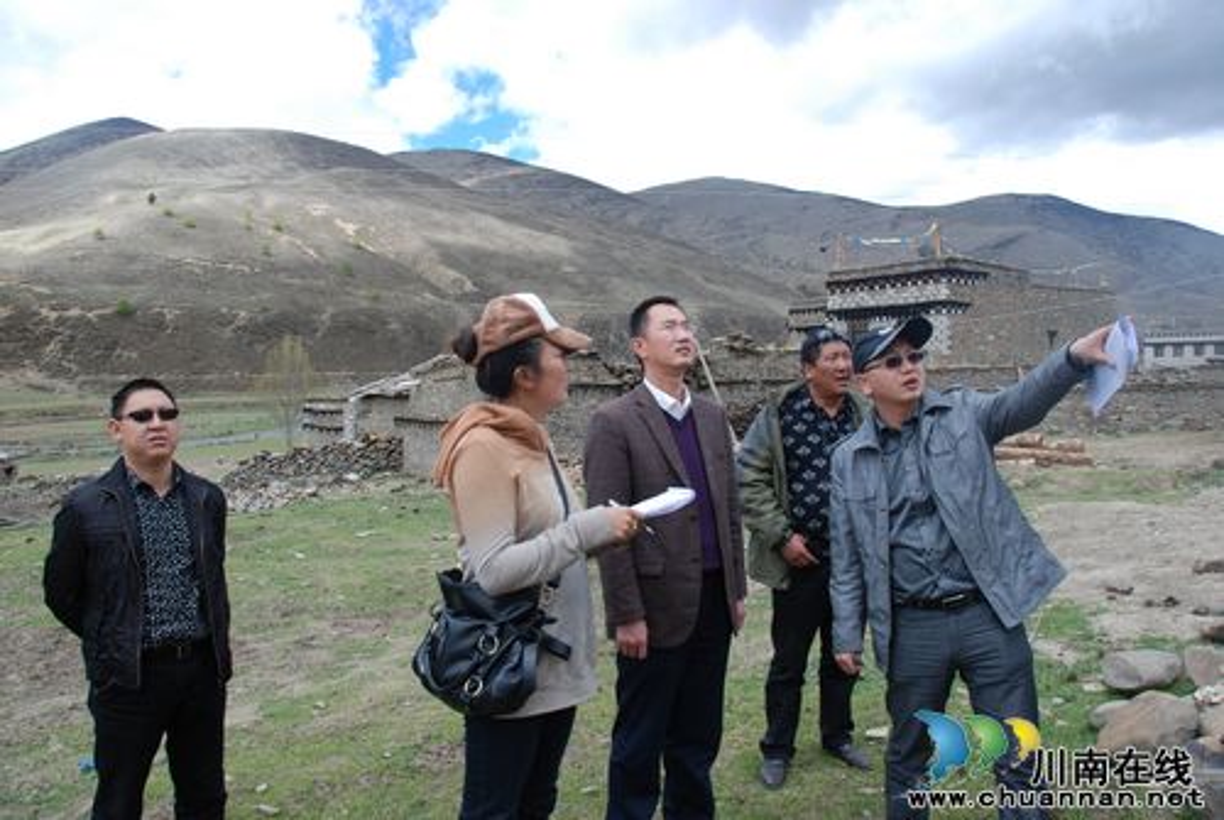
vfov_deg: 48.1
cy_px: 410
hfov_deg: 67.3
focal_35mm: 27
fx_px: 919
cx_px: 612
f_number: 5.6
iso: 100
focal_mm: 18
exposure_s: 1/125
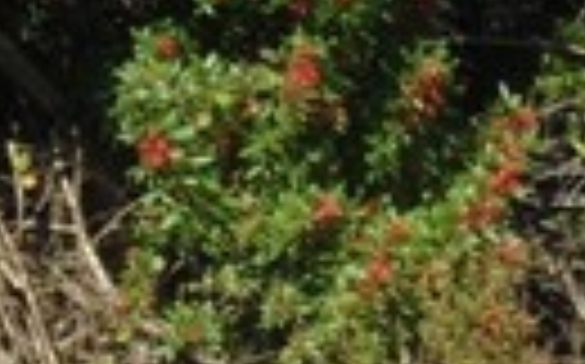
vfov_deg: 1.6
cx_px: 1570
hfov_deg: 2.5
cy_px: 386
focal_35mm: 833
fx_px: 13269
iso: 80
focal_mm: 16.3
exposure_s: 1/250
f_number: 6.2
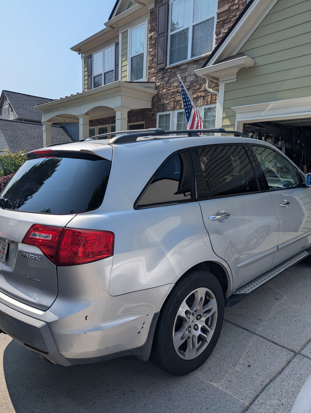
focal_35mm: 24
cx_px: 156
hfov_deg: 56.9
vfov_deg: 71.5
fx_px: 287
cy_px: 206
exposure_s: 1/3058
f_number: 1.85
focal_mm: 6.81
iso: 45
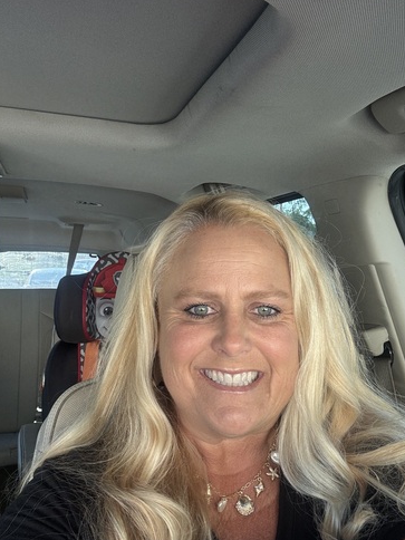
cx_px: 202
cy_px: 264
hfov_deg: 45.4
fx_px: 484
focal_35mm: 31
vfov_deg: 58.3
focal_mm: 2.69
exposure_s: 1/96
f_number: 1.9
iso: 80
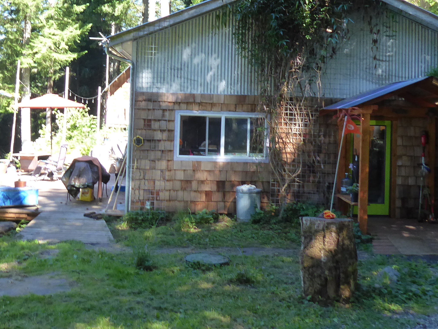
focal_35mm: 49
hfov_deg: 38.9
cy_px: 103
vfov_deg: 29.4
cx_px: 214
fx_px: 620
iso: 250
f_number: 3.3
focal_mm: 4.3
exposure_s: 1/125
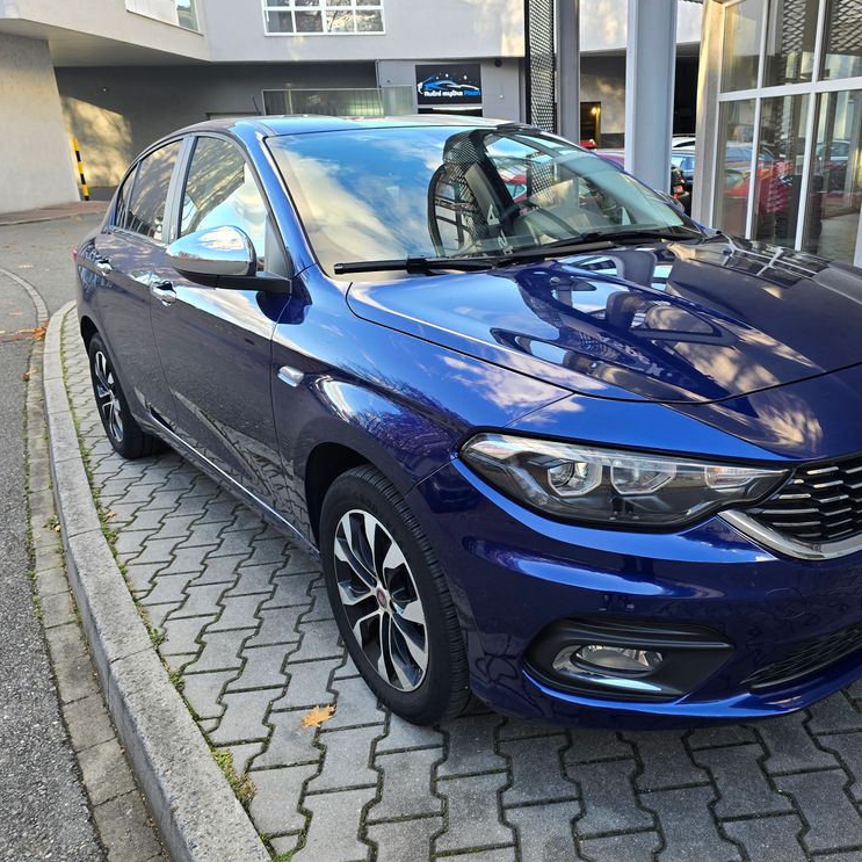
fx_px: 789
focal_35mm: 28
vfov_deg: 57.3
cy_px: 420
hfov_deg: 56.8
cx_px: 523
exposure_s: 1/180
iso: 64
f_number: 1.7
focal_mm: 6.3
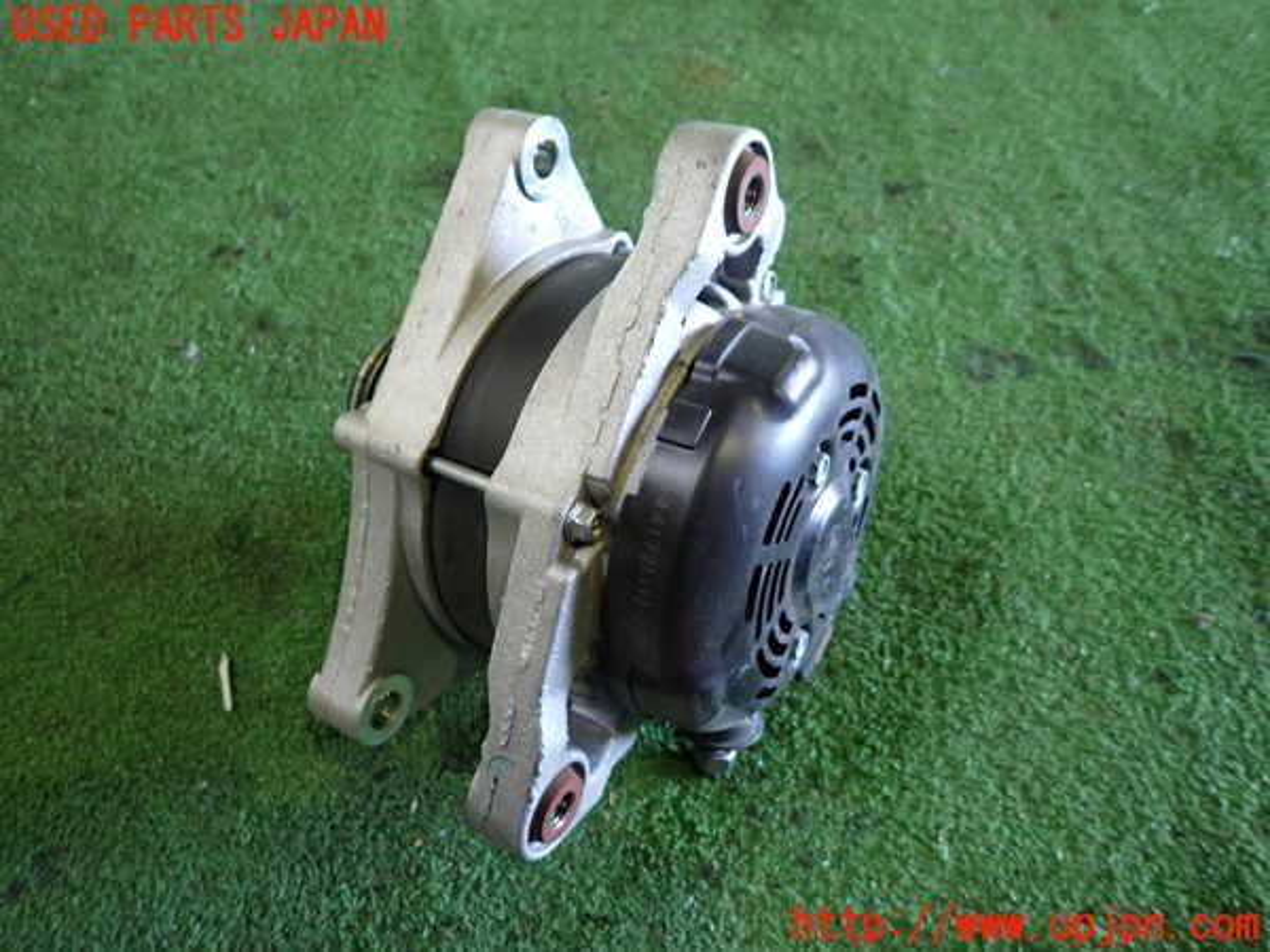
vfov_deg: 54.9
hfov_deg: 69.4
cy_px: 476
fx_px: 917
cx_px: 635
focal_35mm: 25
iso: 320
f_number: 2
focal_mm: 4.5
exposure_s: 1/30
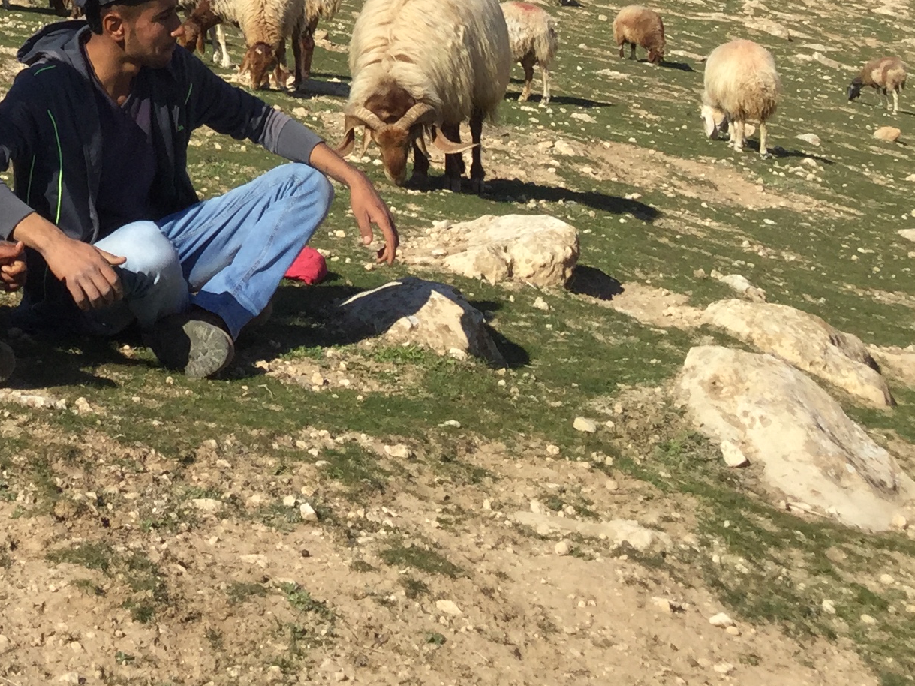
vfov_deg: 16.9
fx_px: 2194
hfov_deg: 22.7
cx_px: 8
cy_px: -173
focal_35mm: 83
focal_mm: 3.3
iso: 25
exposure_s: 1/1664
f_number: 2.4
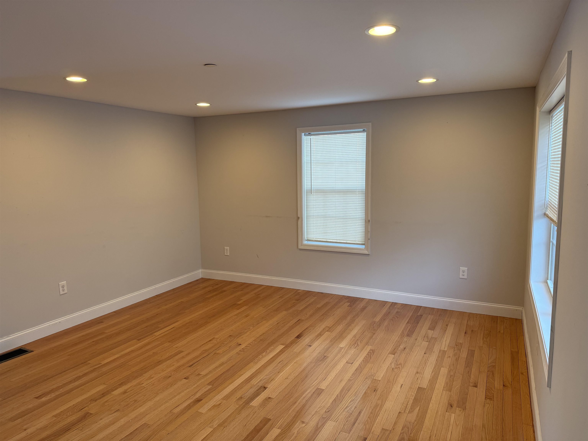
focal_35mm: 24
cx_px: 294
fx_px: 408
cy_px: 220
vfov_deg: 56.8
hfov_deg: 71.6
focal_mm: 6.76
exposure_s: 1/122
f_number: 1.78
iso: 125
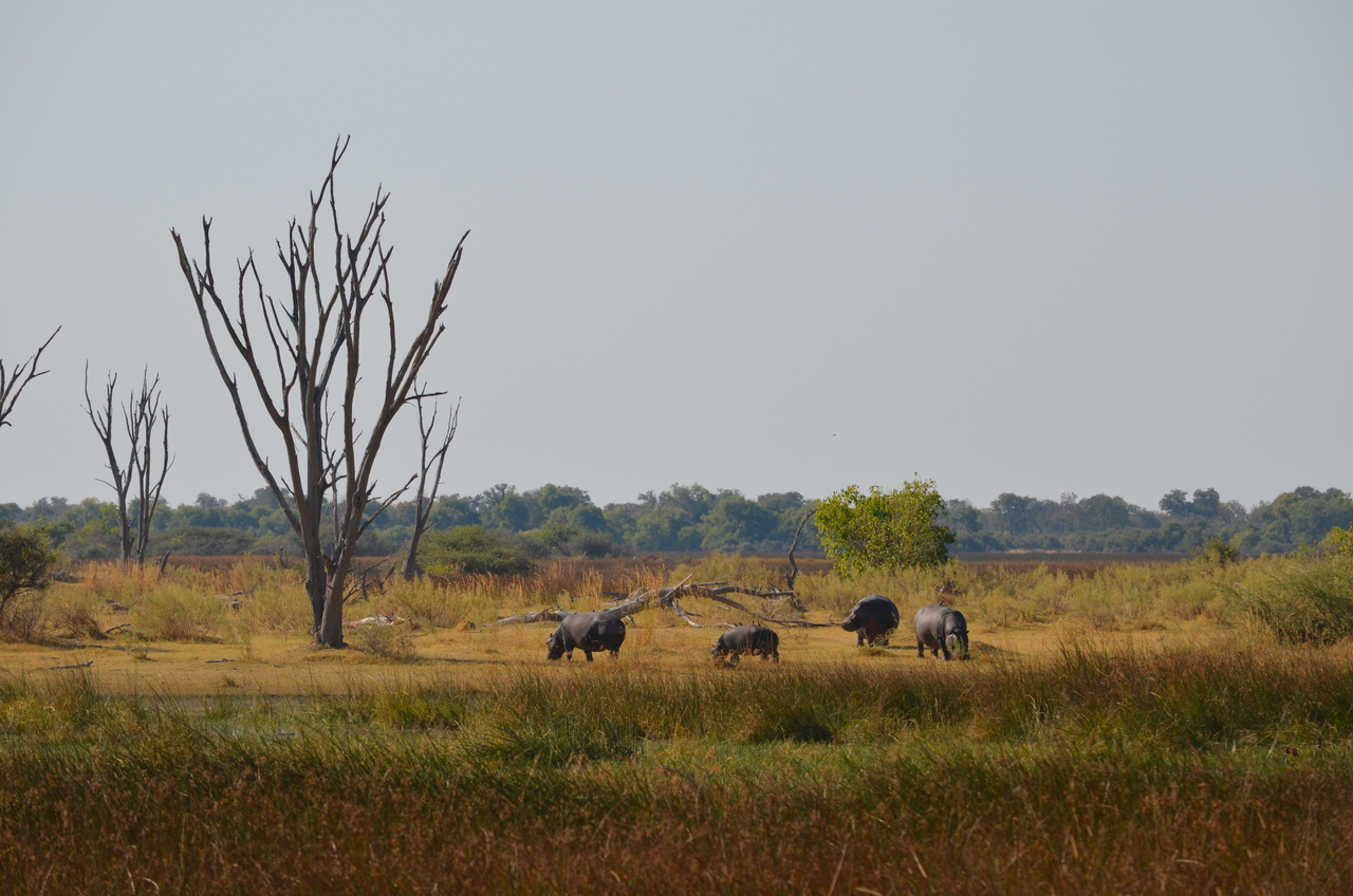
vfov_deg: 4.7
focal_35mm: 292
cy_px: 448
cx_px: 676
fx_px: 10971
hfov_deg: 7.1
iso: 200
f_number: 7.1
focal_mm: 195
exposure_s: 1/800
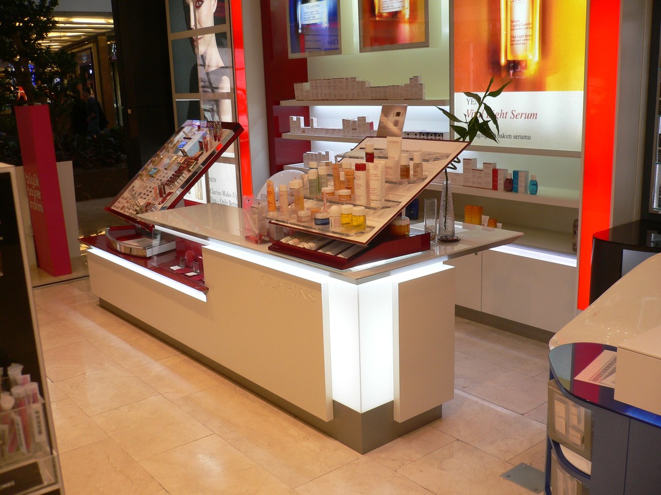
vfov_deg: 40.7
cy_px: 248
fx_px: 668
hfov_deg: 52.6
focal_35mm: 35
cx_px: 330
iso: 100
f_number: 2.8
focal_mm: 5.8
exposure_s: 1/80
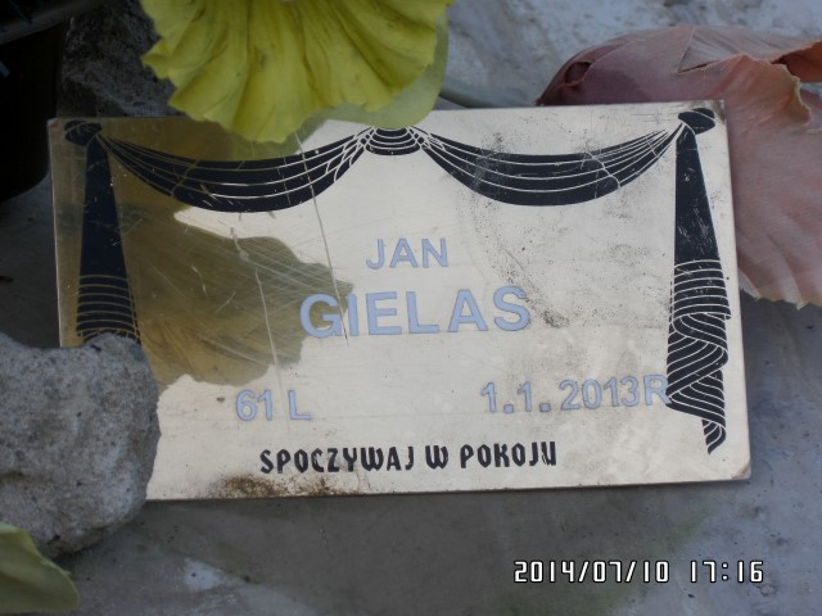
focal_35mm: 411
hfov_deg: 4.8
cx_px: 411
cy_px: 308
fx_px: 9760
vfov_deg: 3.6
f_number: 5.8
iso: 100
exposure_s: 1/250
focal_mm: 73.3
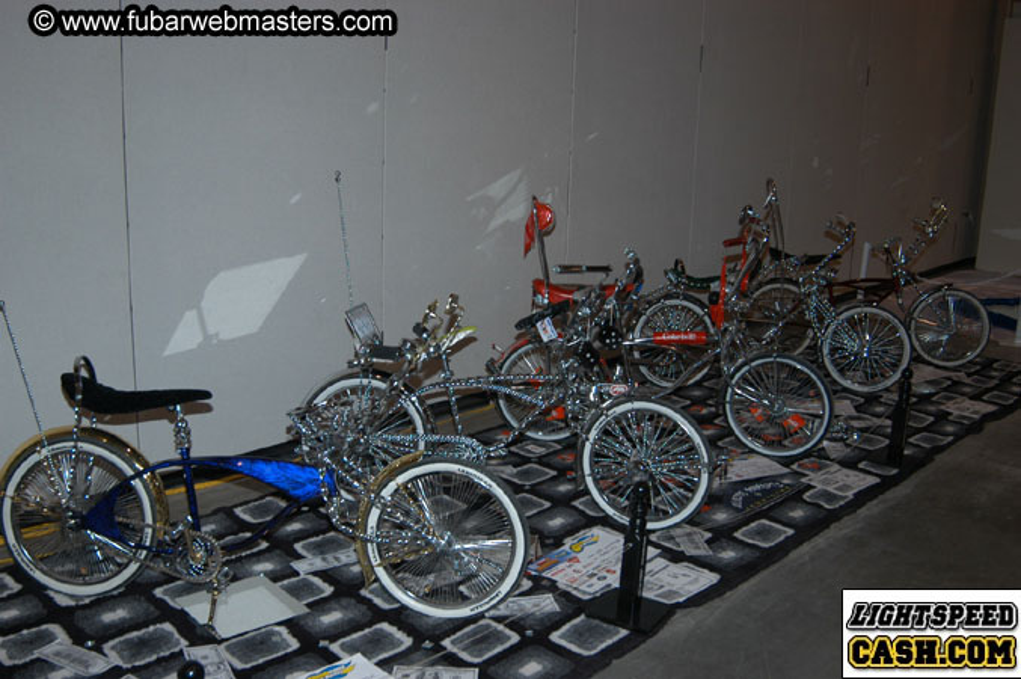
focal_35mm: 36
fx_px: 1020
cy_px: 340
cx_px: 510
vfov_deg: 36.8
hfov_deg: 53.2
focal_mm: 24
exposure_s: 1/60
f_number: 5
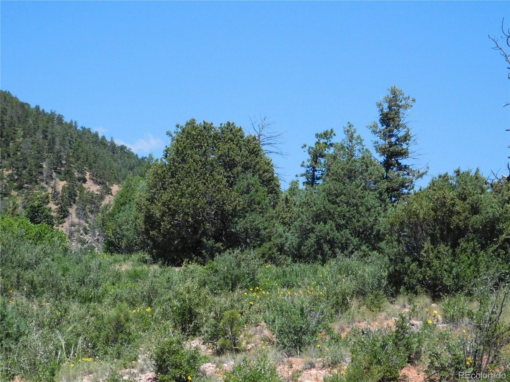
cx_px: 255
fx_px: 1459
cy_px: 191
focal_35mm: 99
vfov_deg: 14.9
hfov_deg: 19.8
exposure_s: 1/1000
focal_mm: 17.6
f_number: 9.2
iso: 800
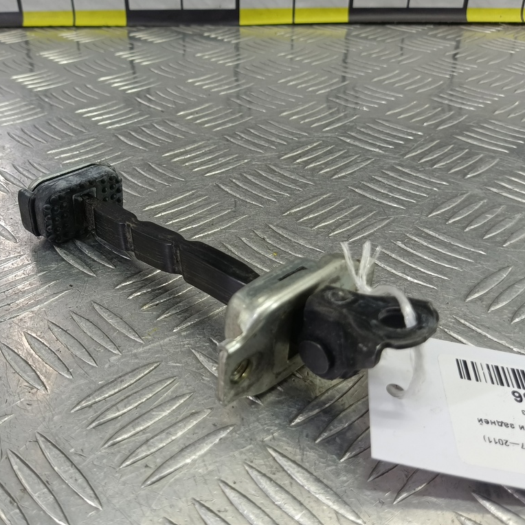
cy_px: 262
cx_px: 222
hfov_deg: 50.9
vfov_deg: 51.1
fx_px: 549
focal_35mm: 32
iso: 121
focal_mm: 4.11
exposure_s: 1/50
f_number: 1.6
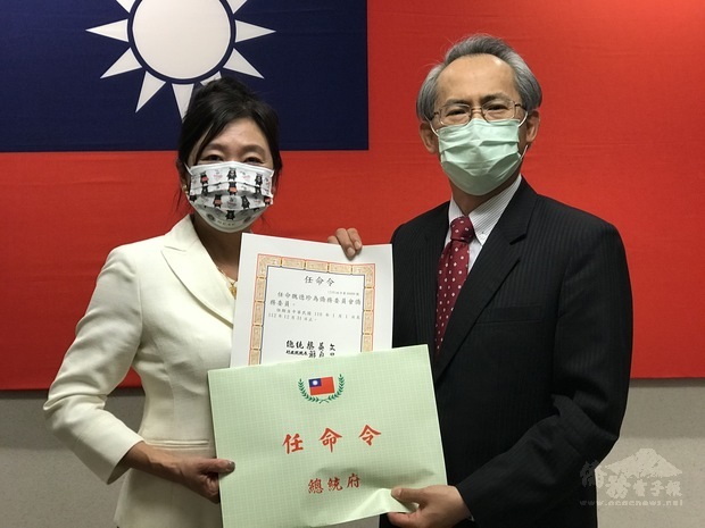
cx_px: 352
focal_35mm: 57
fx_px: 1161
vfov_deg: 25.7
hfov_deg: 33.8
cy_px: 264
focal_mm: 6.6
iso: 320
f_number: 2.8
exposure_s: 1/60
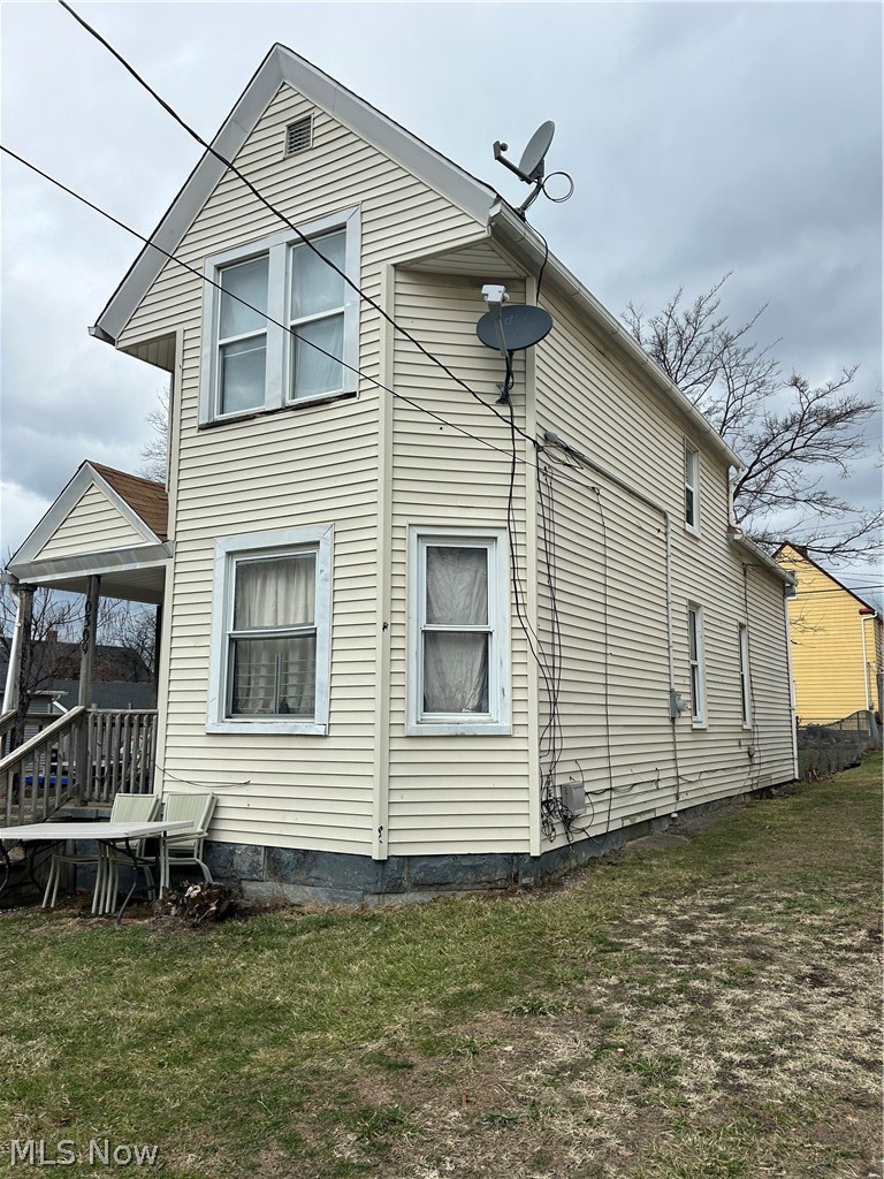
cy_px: 590
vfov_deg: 67.3
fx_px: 885
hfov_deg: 53.1
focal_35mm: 26
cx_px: 442
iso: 50
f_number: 1.5
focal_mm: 5.7
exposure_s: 1/4831
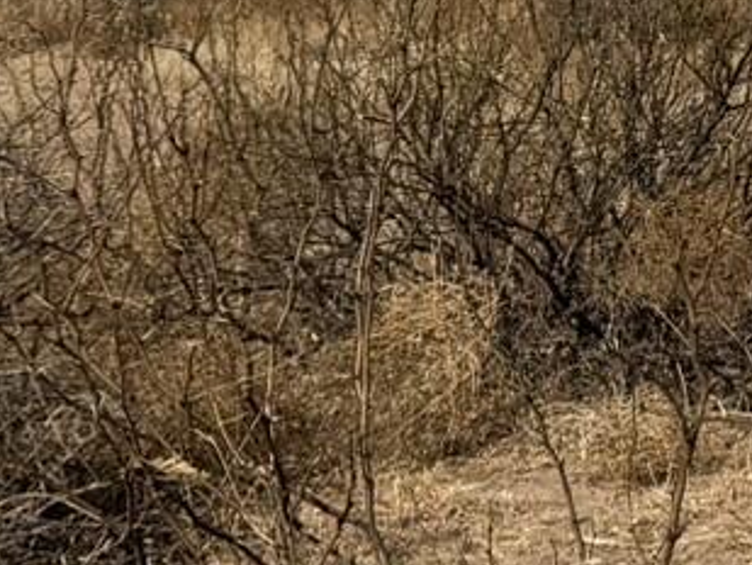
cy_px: 61
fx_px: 3455
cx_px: 1818
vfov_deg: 9.3
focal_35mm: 159
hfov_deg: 10.6
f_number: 1.78
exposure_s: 1/10417
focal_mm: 6.76
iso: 80
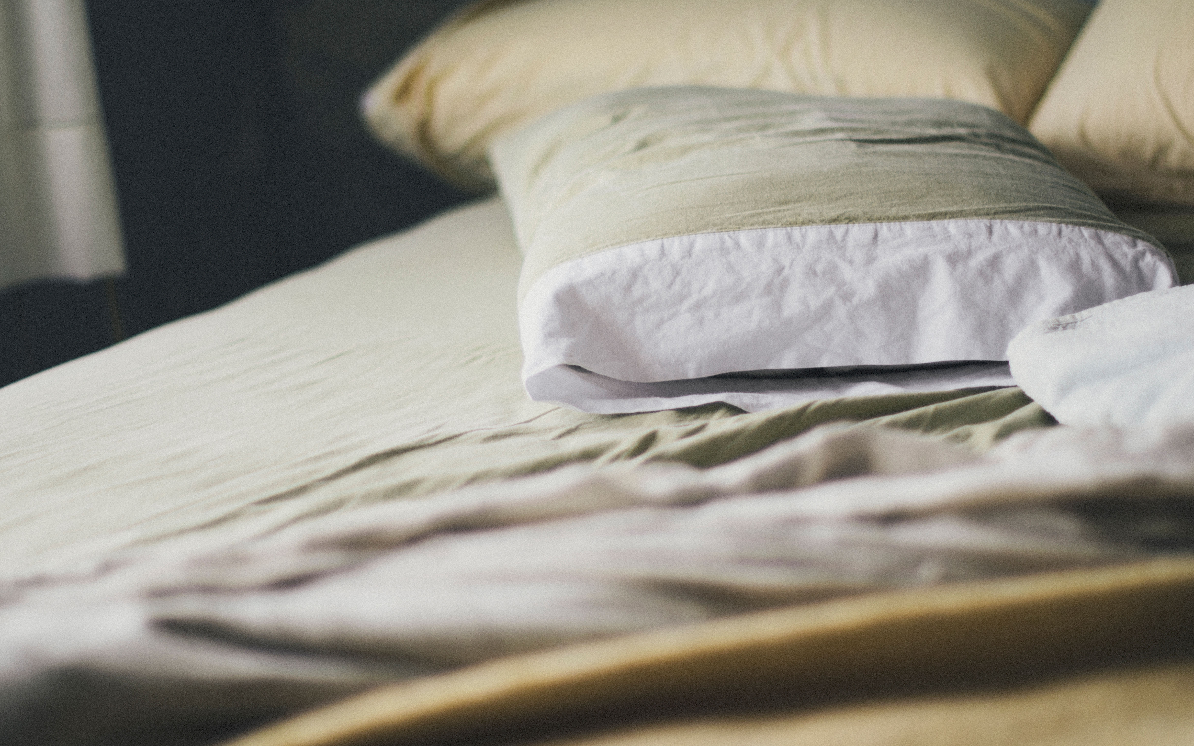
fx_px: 2506
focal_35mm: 77
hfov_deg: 26.8
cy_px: 355
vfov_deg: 16.9
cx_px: 601
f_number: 1.4
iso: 100
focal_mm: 50
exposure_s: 1/160
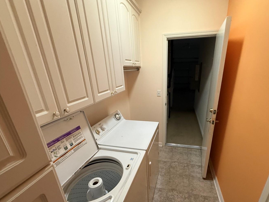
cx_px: 152
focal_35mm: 17
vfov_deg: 74.1
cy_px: 118
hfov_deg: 90.6
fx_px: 132
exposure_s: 1/60
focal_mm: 2.22
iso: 320
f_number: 2.2
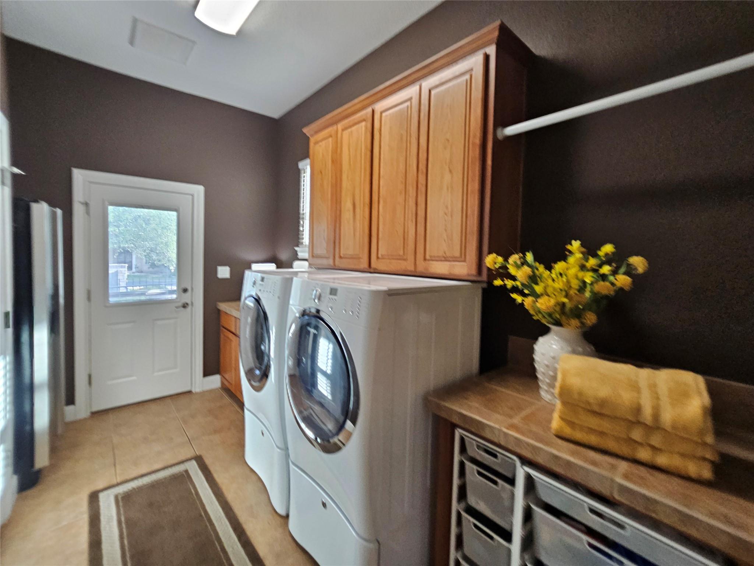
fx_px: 283
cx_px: 377
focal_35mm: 13
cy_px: 283
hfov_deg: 106.2
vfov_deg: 89.9
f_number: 2.2
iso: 125
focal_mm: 2.2
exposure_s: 1/60
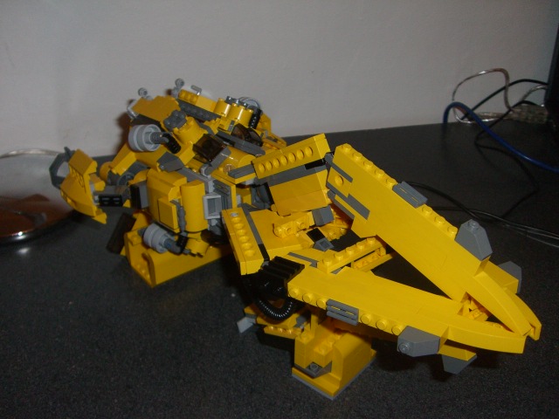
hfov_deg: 49.0
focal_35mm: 38
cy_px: 210
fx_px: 614
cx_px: 280
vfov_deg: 37.7
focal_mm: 6.2
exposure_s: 1/60
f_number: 2.7
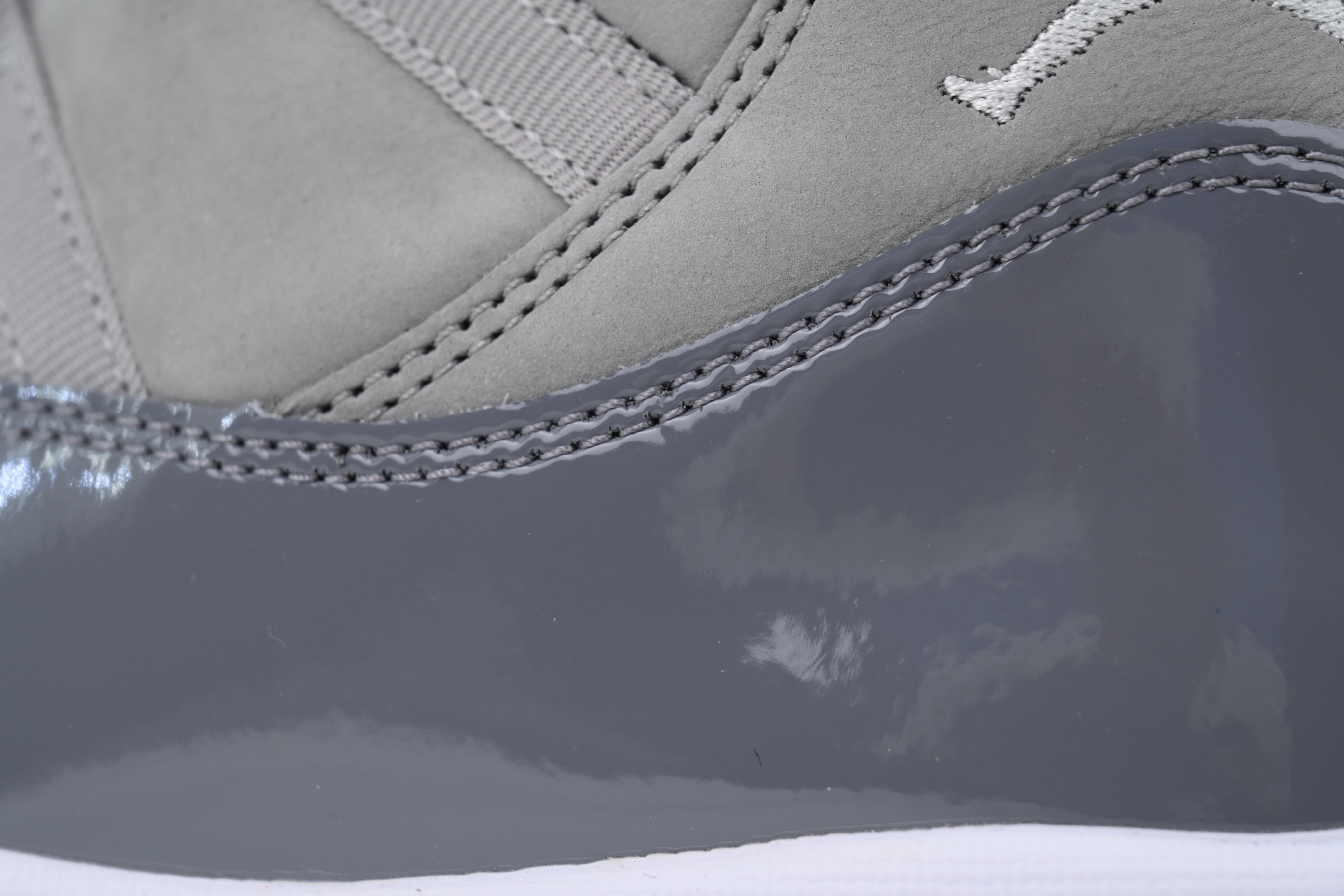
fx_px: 3882
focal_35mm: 104
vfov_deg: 13.2
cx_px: 672
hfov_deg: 19.6
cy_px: 448
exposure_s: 1/100
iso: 400
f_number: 11
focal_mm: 104
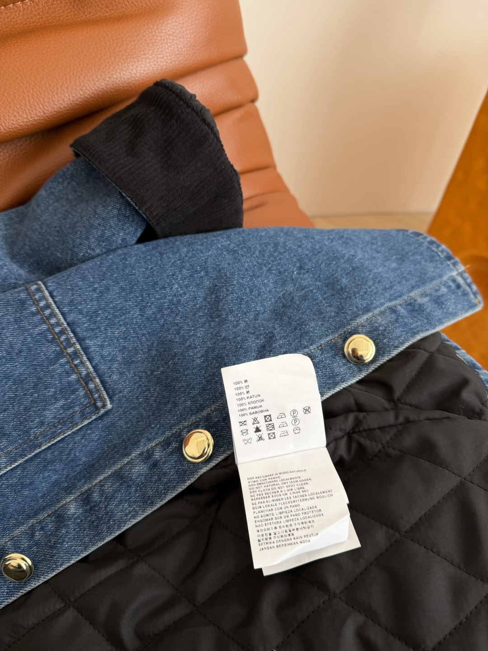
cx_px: 244
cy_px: 326
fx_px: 451
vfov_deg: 71.6
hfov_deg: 56.8
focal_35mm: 24
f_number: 1.78
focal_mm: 6.76
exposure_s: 1/121
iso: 100
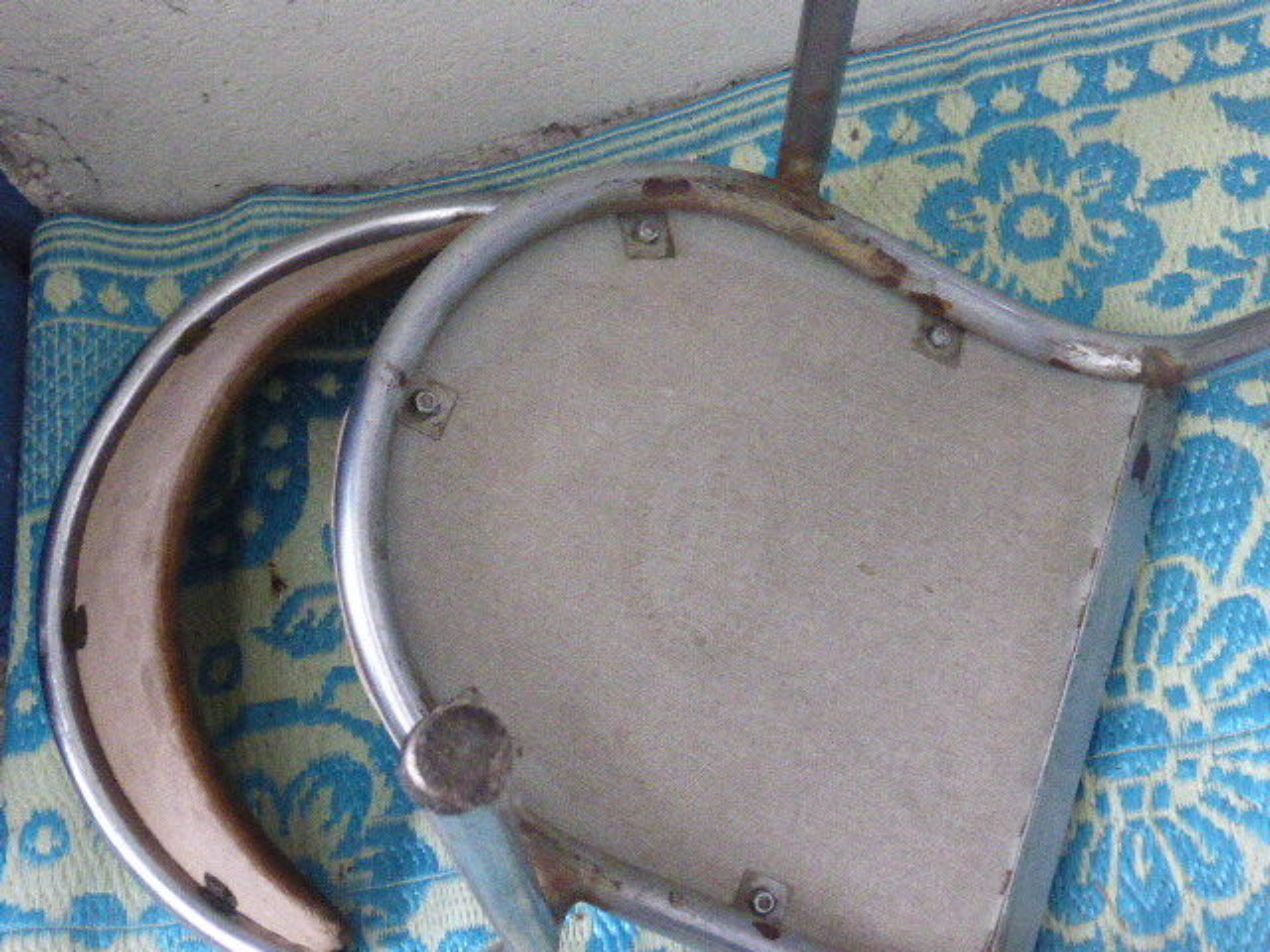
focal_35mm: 69
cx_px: 635
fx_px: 2531
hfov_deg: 28.2
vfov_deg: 21.3
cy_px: 476
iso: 1600
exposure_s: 1/30
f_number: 4.9
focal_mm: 11.7
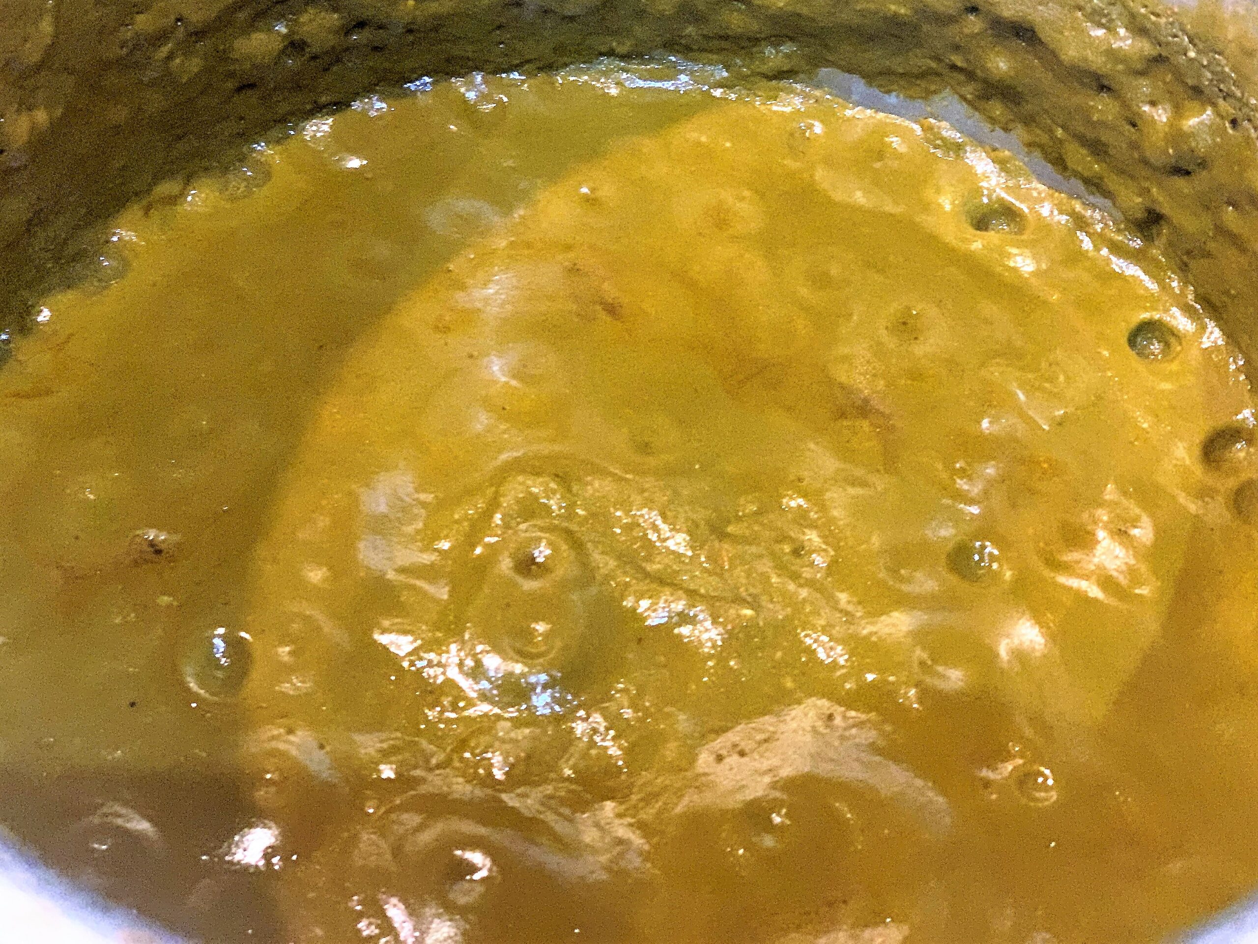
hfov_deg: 36.8
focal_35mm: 52
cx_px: 629
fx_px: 1890
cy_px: 472
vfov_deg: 28.0
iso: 640
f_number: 2.4
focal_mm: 6
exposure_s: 1/25
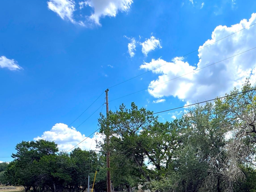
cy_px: 169
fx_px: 185
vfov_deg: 49.5
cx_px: 197
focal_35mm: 25
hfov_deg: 64.6
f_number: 2.2
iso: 40
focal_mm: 2.22
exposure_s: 1/741
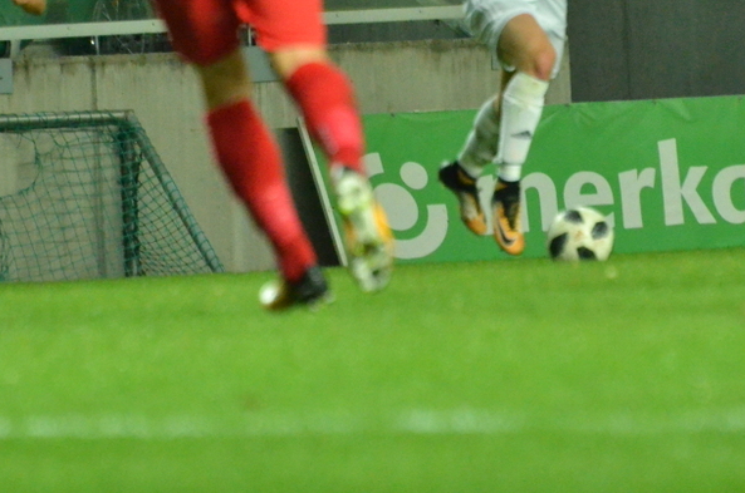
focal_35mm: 910
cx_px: 456
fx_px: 18796
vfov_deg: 1.5
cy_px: 73
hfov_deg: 2.3
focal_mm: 300
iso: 5000
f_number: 5.6
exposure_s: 1/500
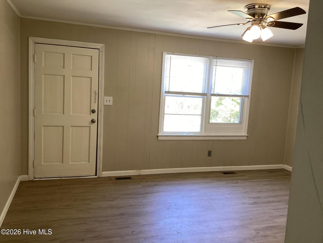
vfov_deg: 45.4
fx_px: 289
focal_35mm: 31
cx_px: 162
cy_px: 122
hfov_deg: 58.4
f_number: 2.4
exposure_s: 1/60
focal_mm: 3.3
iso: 80
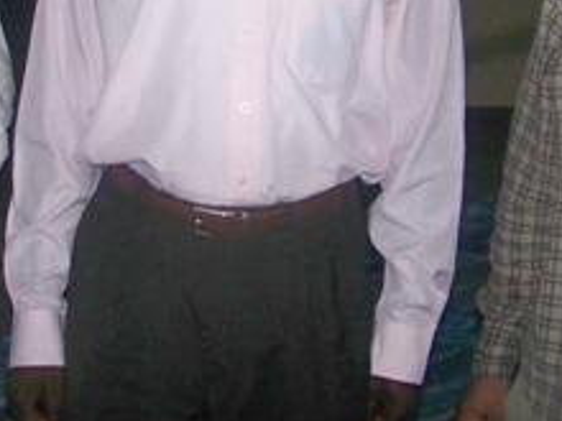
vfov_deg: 15.1
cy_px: -3
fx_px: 1559
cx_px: 263
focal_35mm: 96
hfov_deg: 20.4
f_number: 2.8
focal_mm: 5.85
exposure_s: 1/30
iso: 200
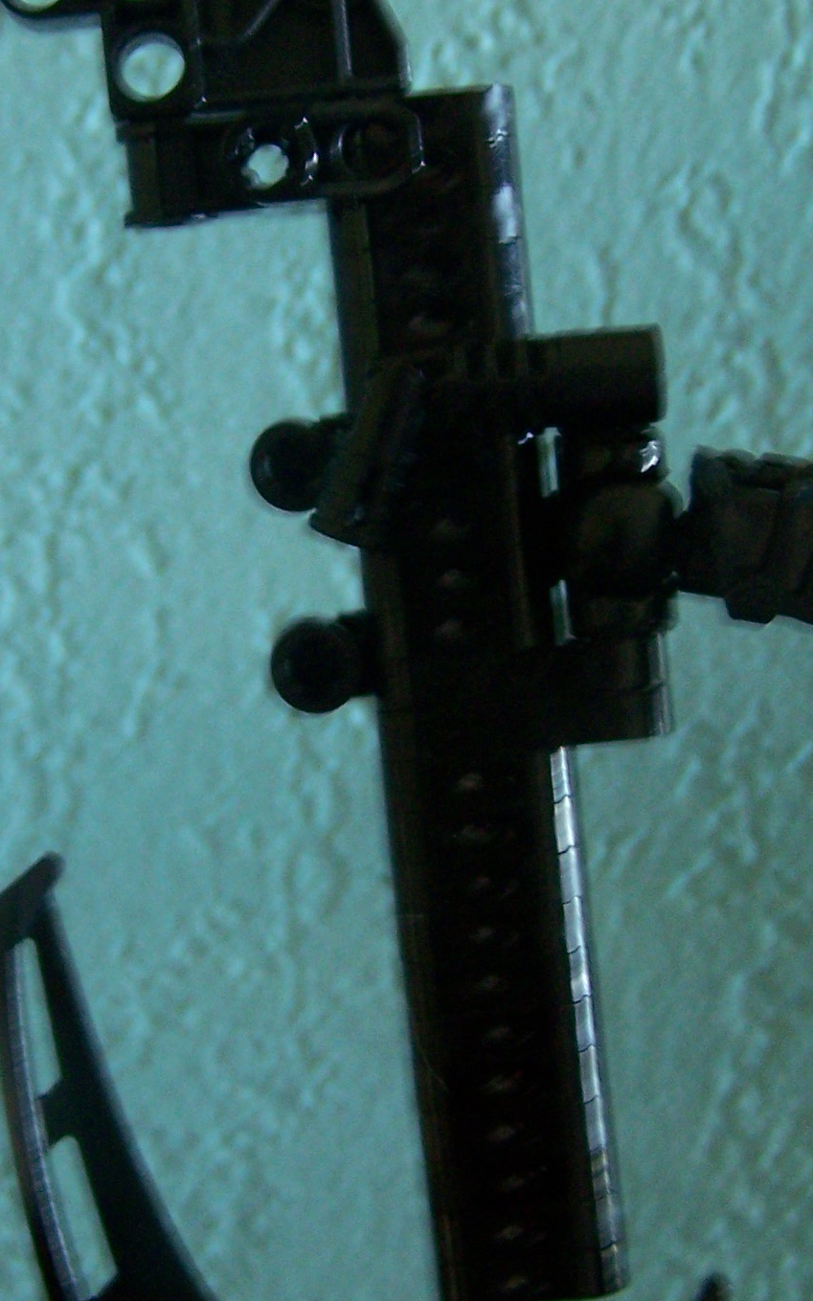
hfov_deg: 15.5
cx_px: 251
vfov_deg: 24.6
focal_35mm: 84
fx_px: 2979
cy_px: 628
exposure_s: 1/8
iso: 160
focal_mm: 6.3
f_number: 2.8
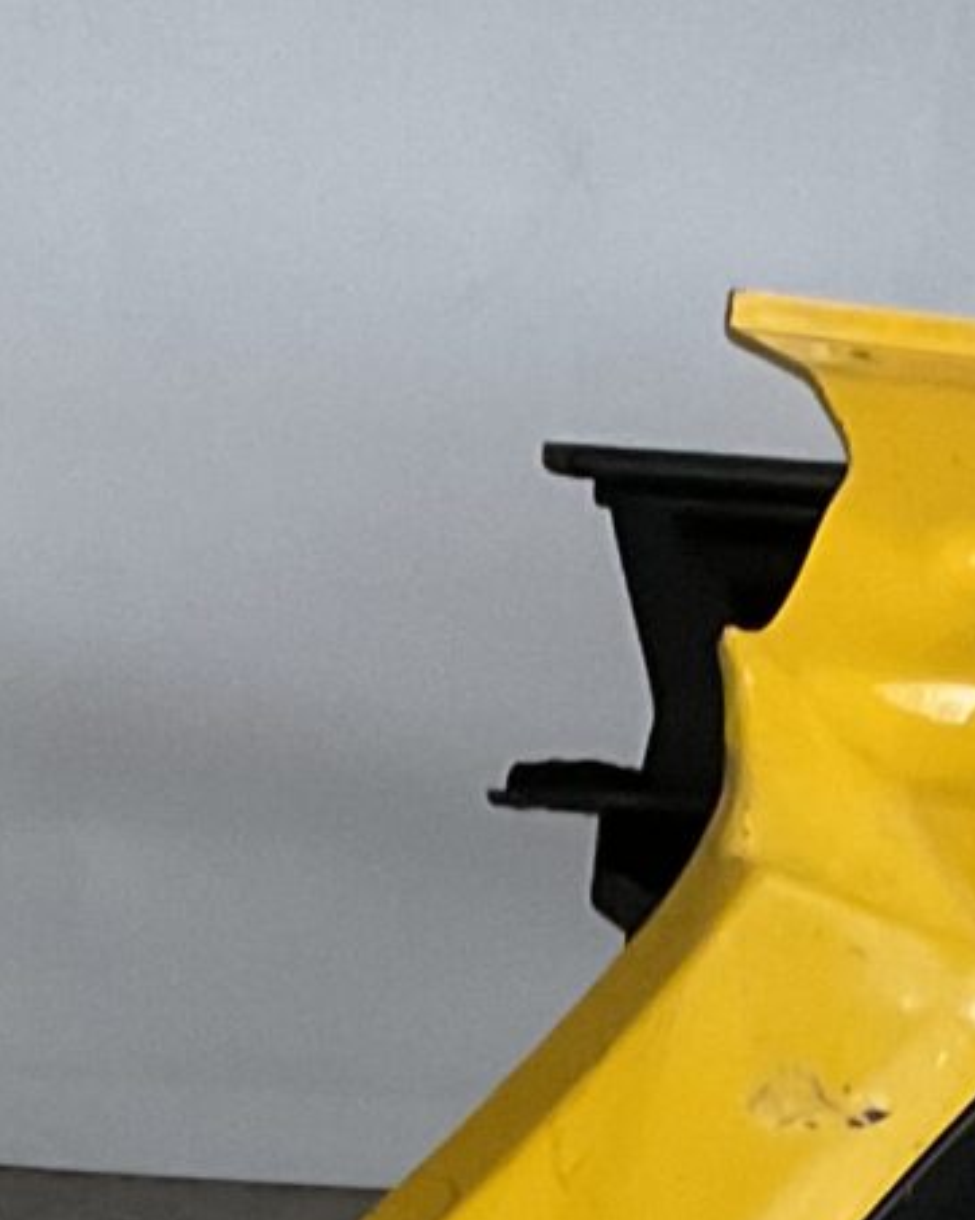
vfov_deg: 11.5
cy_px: 1848
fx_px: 5775
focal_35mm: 160
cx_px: 509
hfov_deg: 9.7
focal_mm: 3
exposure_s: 1/33
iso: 250
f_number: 1.8
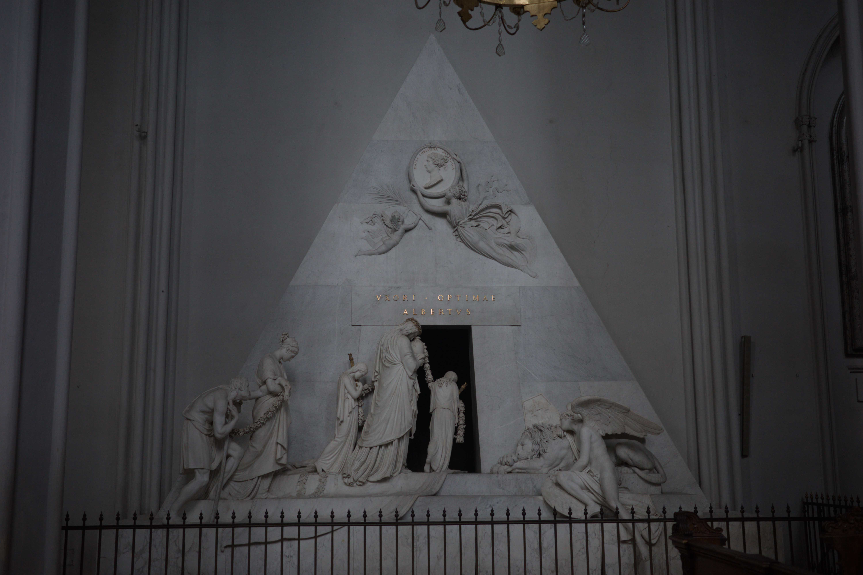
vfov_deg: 33.4
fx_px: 959
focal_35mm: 40
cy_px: 288
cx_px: 432
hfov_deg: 48.5
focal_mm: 26
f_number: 2.8
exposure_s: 1/125
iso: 400
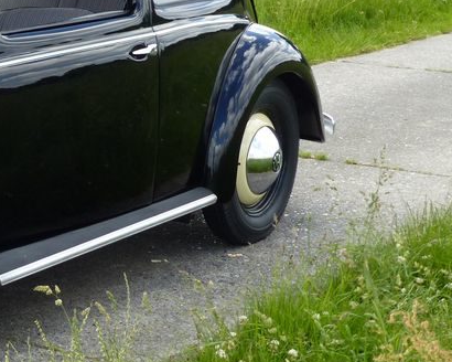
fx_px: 1632
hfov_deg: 15.2
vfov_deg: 12.6
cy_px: 103
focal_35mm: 122
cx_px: -95
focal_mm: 9.1
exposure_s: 1/200
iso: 100
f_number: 4
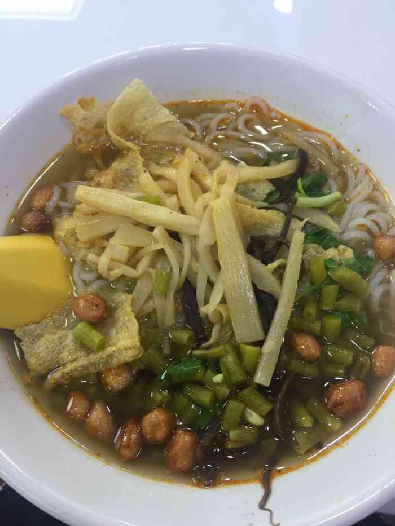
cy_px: 263
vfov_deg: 61.7
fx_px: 441
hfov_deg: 48.2
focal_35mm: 29
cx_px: 198
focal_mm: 4.15
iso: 40
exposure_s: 1/33
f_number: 2.2
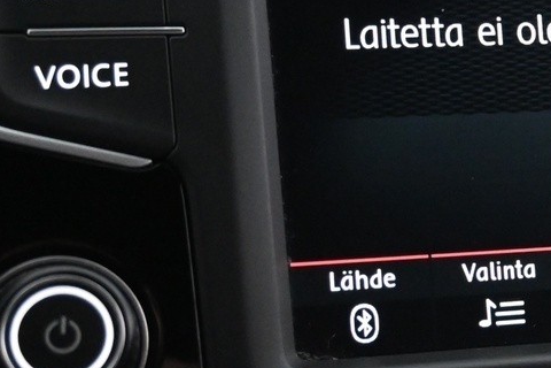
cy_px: 104
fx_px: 1939
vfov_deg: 10.8
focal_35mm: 127
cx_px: 707
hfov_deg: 15.4
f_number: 4.2
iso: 4000
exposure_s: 1/40
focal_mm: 25
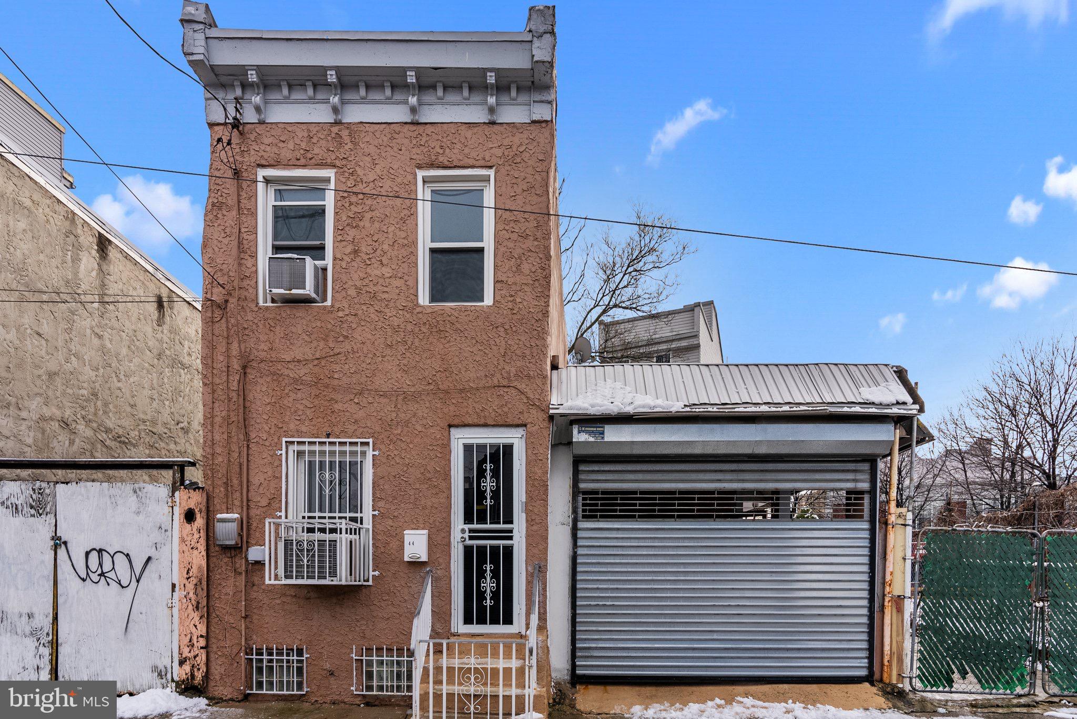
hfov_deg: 93.3
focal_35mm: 17
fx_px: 509
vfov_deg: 70.5
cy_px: 360
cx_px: 538
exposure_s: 1/250
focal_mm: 17
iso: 500
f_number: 11
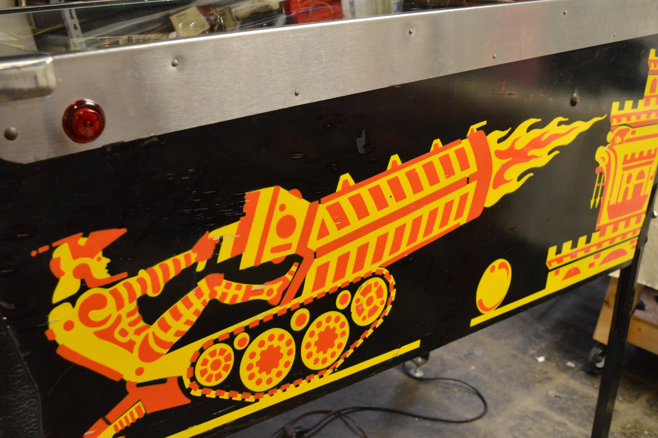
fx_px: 657
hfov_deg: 53.2
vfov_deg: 36.8
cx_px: 329
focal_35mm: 36
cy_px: 219
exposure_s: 1/50
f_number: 5.6
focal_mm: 24
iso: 1600
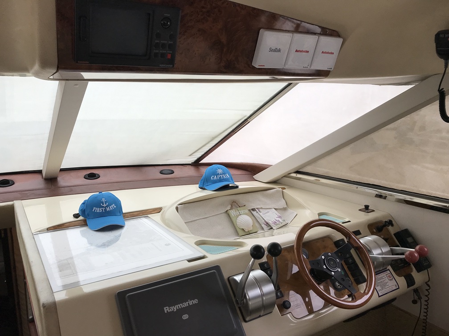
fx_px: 363
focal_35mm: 28
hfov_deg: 63.4
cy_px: 168
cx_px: 224
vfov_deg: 49.7
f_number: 1.8
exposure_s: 1/397
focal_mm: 3.99
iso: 20
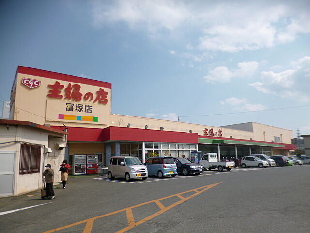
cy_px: 116
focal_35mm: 24
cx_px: 155
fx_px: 215
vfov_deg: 56.8
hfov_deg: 71.6
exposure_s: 1/200
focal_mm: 4.3
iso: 100
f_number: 9
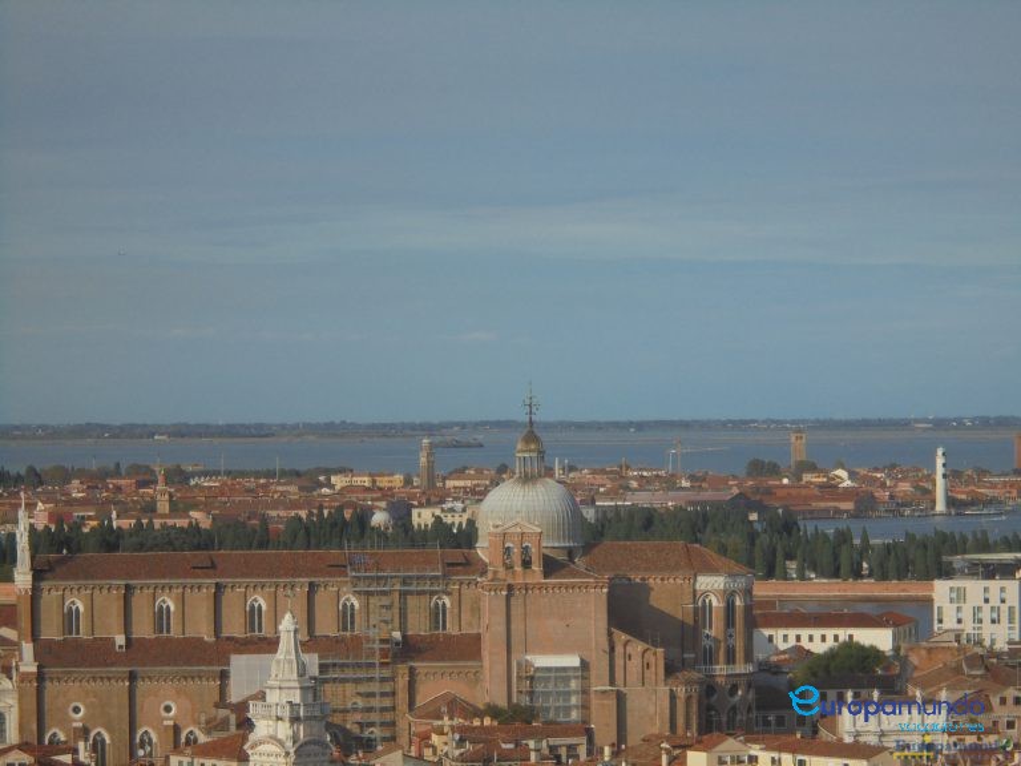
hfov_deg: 12.7
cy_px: 383
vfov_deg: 9.5
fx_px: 4601
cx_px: 510
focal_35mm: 156
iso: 100
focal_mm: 27.6
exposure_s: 1/640
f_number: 6.5
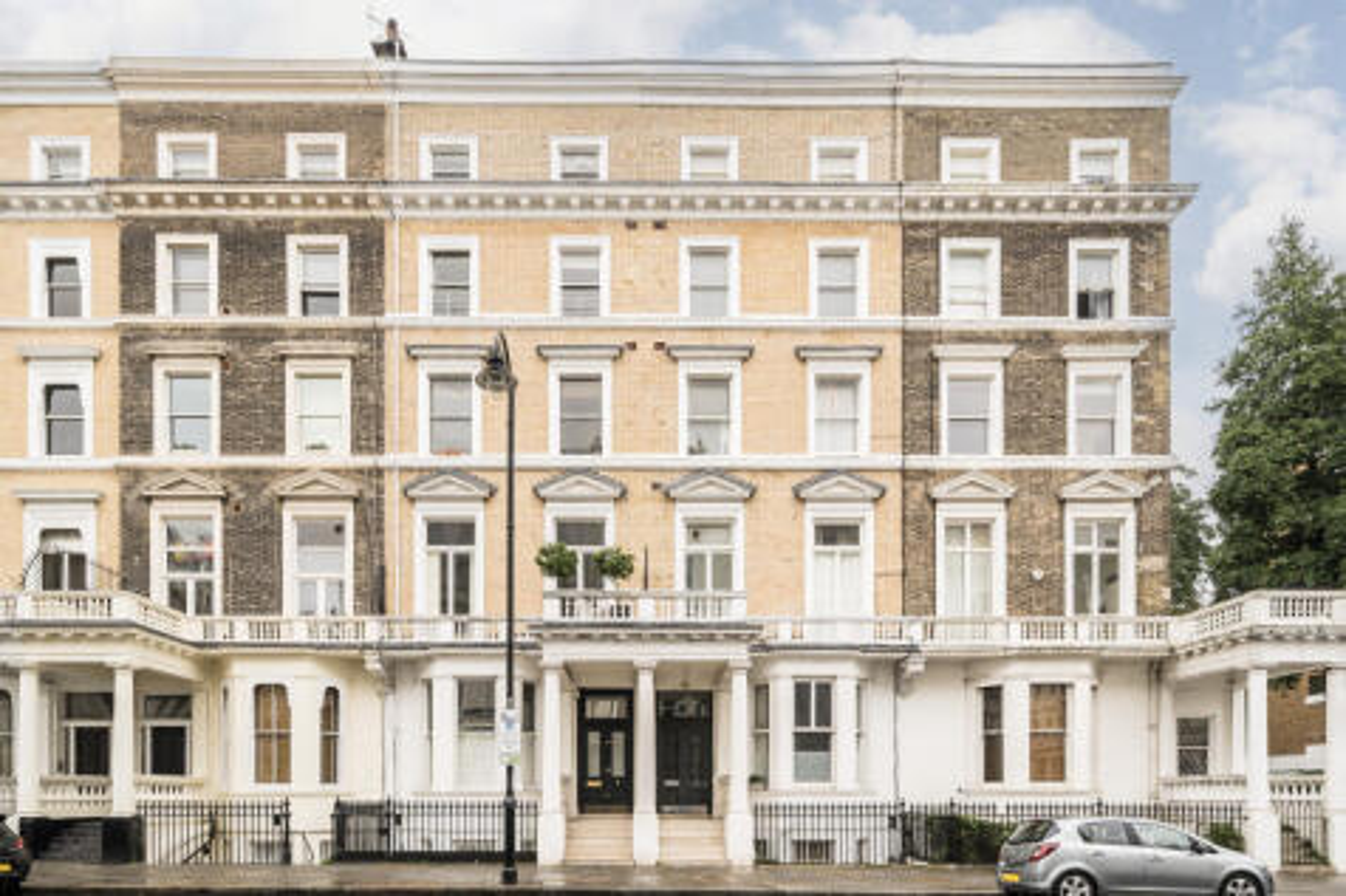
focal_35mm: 19
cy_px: 448
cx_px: 673
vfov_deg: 64.5
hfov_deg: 86.9
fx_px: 710
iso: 800
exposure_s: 1/40
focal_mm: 19
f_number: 9
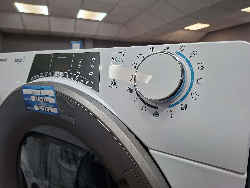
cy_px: 94
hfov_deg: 73.9
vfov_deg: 58.9
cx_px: 125
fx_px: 166
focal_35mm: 23
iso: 100
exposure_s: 1/100
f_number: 1.8
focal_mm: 5.54
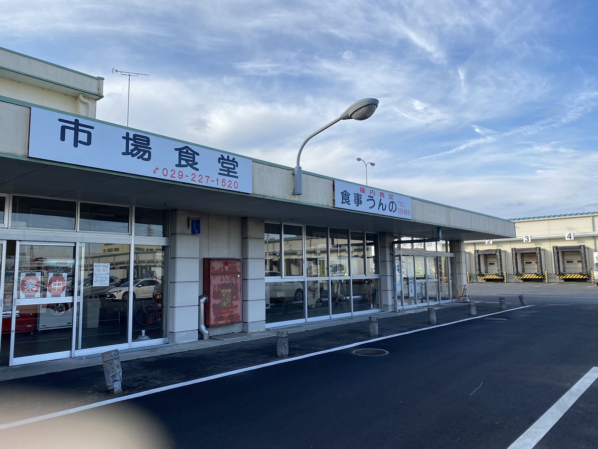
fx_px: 449
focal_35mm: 26
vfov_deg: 53.1
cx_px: 299
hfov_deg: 67.3
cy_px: 224
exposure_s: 1/1429
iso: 32
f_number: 1.8
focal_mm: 4.25
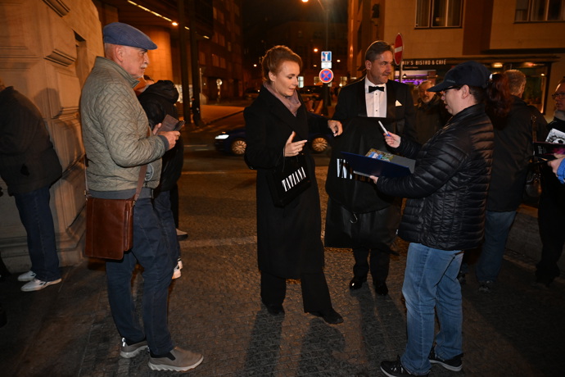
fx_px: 424
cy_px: 188
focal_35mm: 27
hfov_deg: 67.4
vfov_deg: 47.9
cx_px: 282
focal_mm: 27
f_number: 4.5
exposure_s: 1/60
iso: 3200
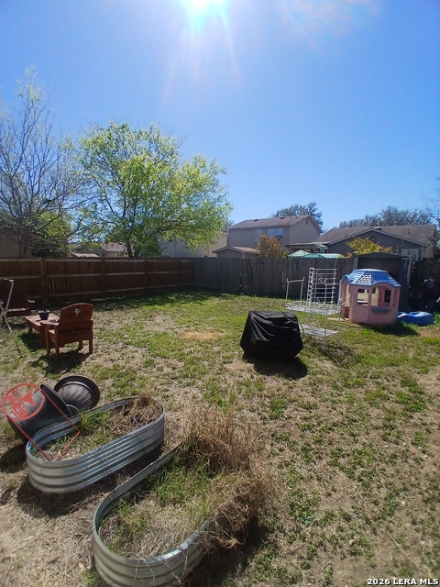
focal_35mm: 17
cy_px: 294
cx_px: 220
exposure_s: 1/1427
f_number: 2.2
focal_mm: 1.4
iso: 50
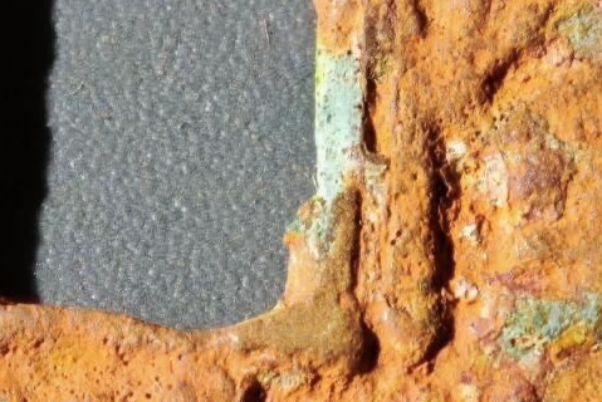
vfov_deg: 3.1
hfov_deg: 4.6
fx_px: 7513
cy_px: 195
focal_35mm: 449
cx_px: 118
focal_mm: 9
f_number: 2
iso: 250
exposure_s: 1/100
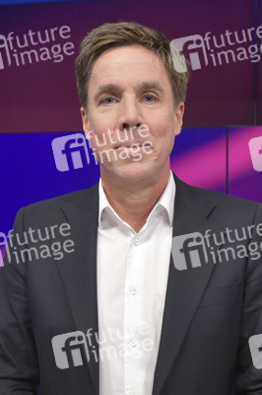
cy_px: 198
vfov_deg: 50.7
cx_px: 131
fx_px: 416
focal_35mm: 38
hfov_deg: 35.0
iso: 2000
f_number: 5.6
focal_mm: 38
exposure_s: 1/200
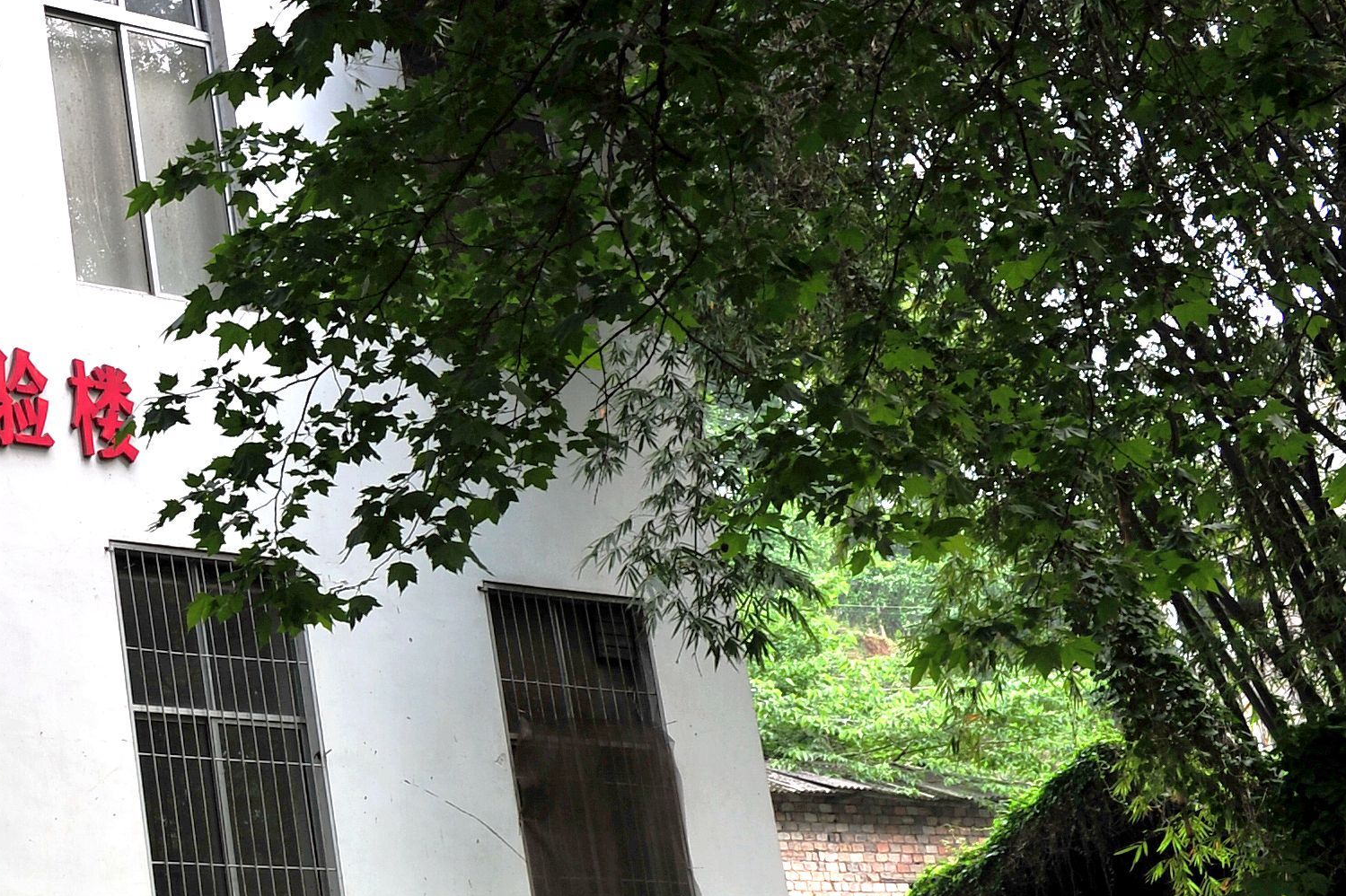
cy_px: 388
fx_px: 3289
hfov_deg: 20.7
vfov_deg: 15.5
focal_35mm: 88
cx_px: -499
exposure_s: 1/60
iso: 200
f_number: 8
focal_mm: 31
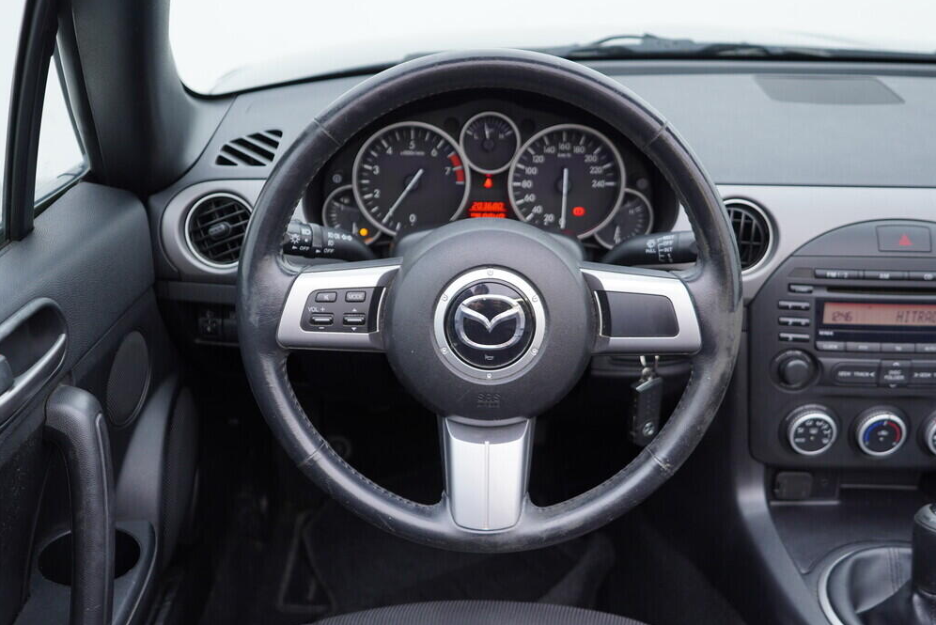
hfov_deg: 51.9
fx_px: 962
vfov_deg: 36.0
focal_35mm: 37
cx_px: 478
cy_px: 316
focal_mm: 24
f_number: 2.8
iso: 125
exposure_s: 1/40
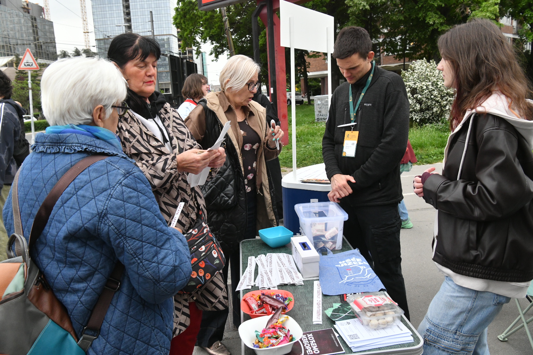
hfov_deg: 60.3
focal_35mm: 31
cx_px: 266
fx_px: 459
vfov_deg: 42.3
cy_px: 178
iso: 3200
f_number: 9
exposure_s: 1/640
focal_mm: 31
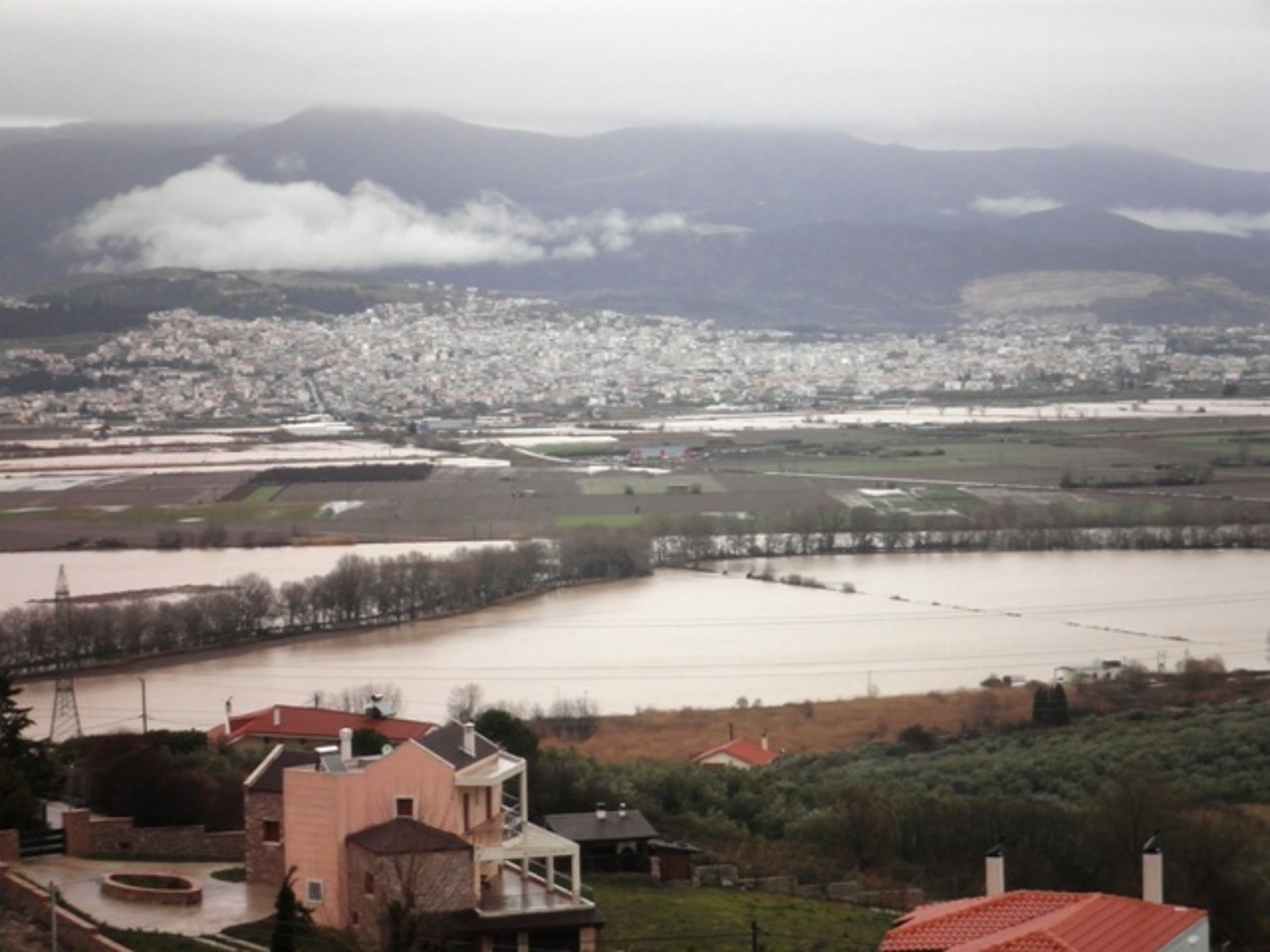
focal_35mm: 105
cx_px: 635
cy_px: 476
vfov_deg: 14.1
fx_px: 3852
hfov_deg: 18.7
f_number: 5.9
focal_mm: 18.6
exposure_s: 1/125
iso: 160
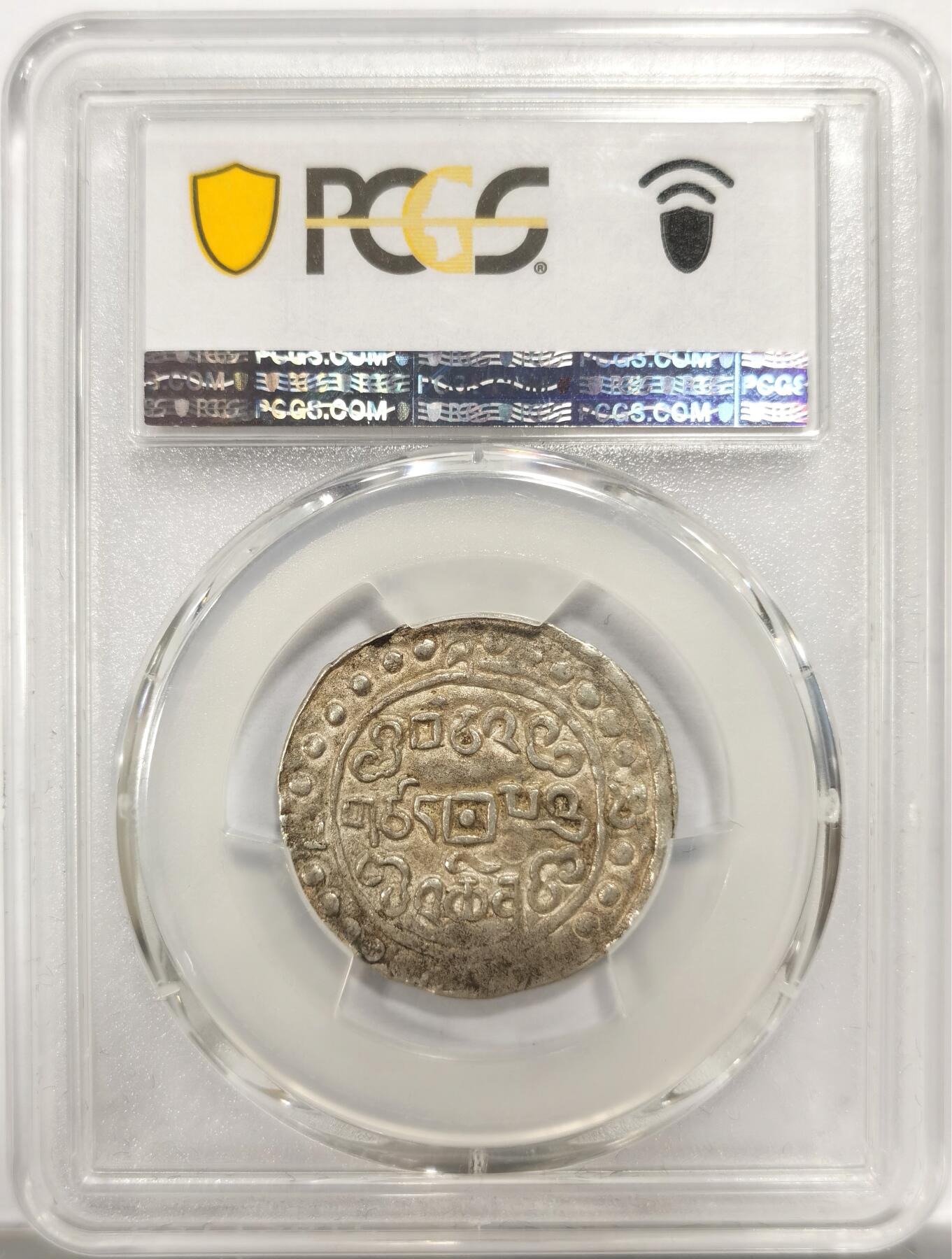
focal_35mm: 54
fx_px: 1970
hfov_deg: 27.2
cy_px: 630
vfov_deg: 35.4
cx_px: 476
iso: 100
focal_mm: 5.56
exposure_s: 1/100
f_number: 16
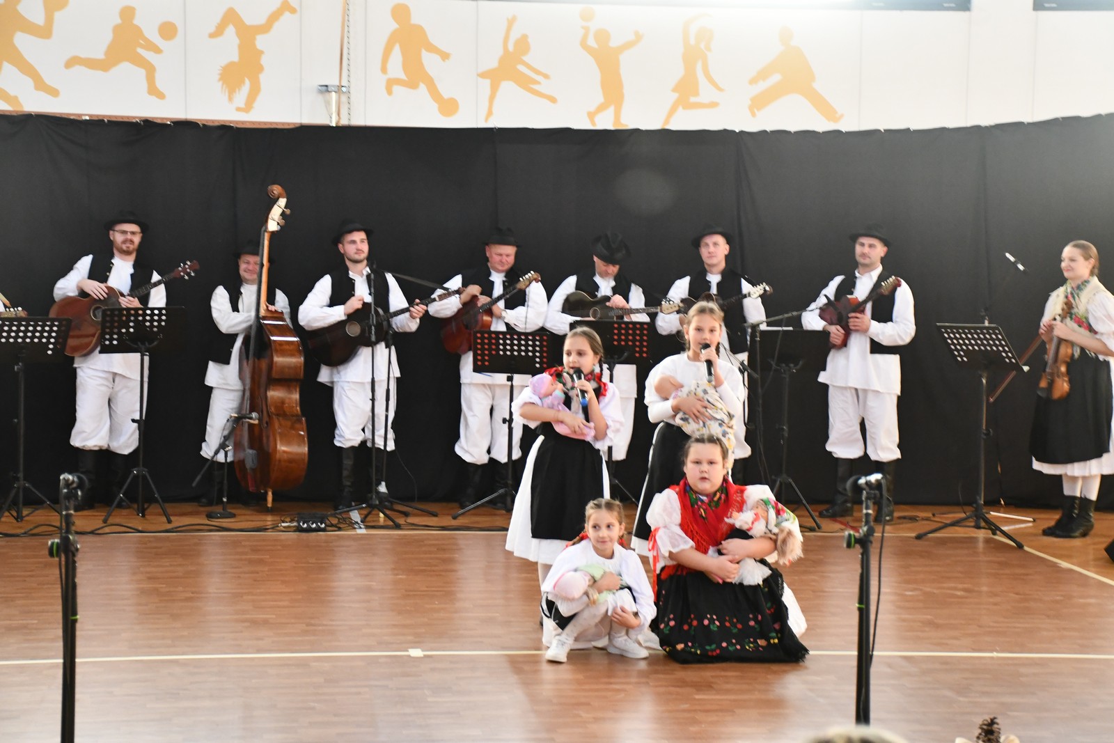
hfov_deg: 27.0
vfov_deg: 18.2
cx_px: 557
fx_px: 2321
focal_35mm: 75
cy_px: 372
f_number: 4.8
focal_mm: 50
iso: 3200
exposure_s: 1/125
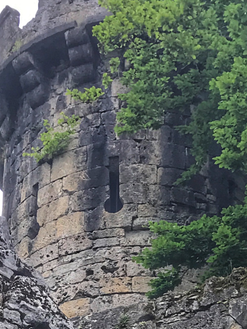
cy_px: 538
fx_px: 1008
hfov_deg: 14.0
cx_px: 152
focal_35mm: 106
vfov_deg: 16.4
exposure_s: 1/349
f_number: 1.8
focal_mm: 3.99
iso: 20
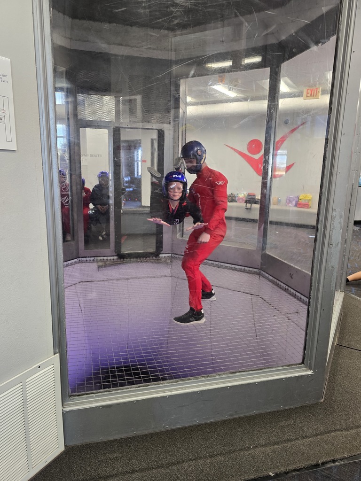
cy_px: 240
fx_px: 320
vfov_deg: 73.9
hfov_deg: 58.9
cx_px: 180
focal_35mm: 23
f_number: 1.7
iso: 200
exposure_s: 1/120
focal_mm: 6.3
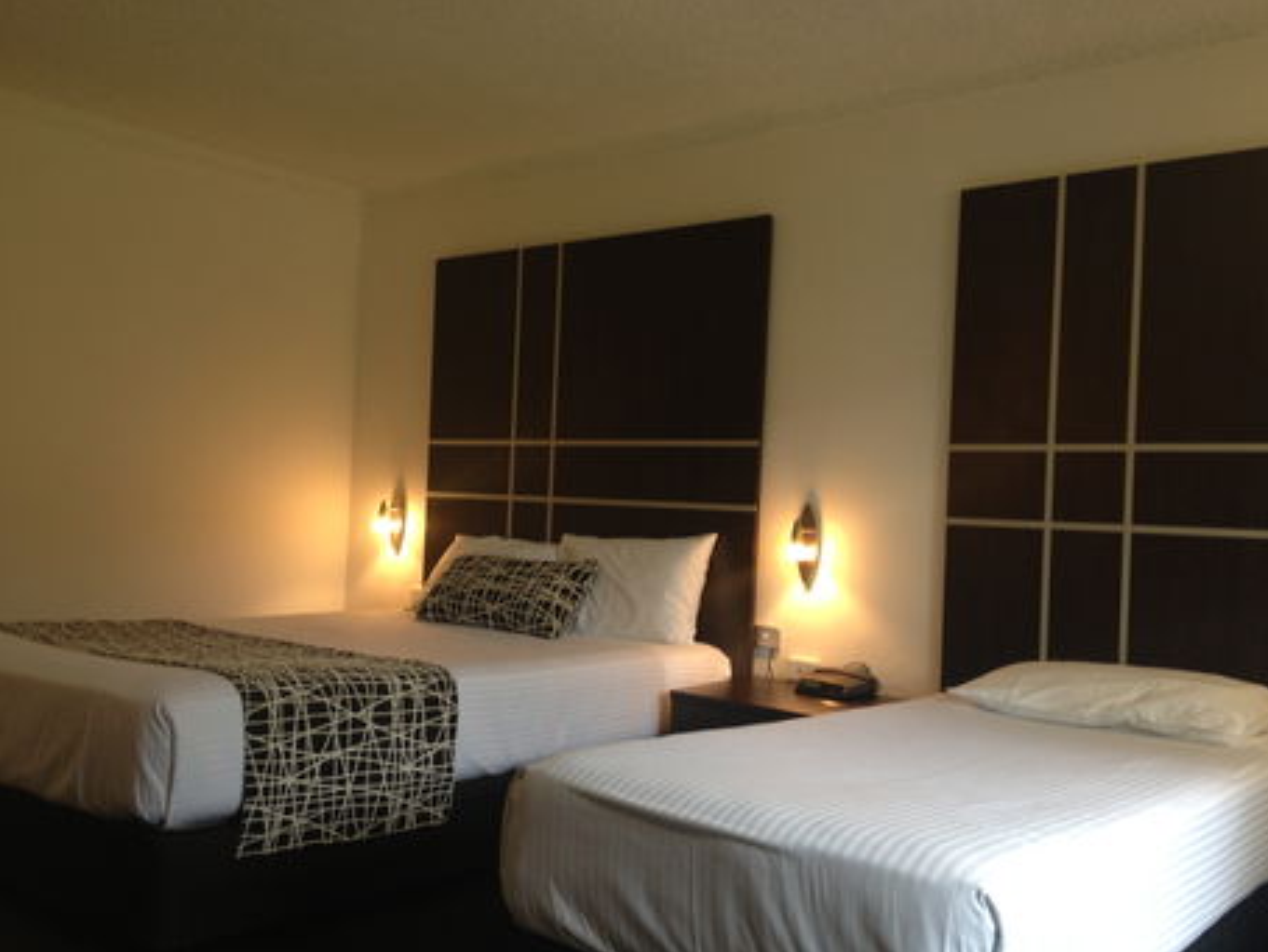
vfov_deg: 38.7
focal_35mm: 37
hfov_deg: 50.1
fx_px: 1356
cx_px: 665
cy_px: 500
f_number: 2.4
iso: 64
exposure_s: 1/20
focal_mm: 4.28
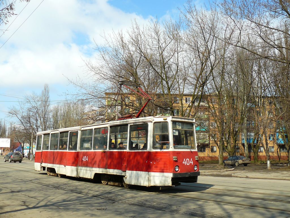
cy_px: 109
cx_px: 145
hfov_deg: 51.4
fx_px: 302
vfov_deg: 39.7
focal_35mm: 36
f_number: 2.8
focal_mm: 6
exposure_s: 1/1000
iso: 100
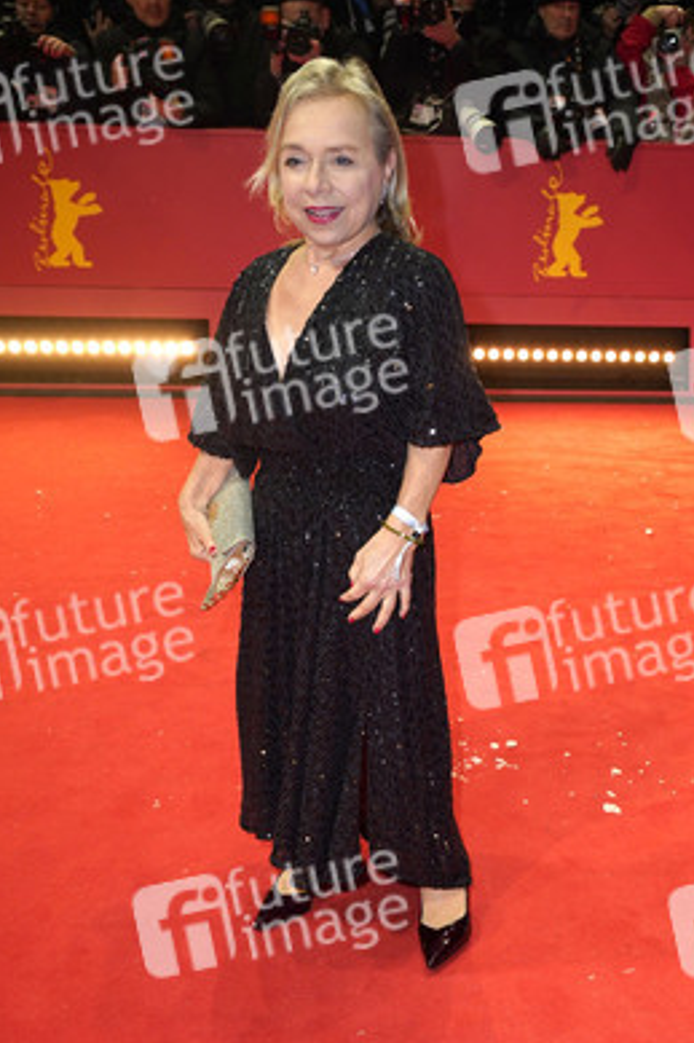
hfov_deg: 35.9
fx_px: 1071
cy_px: 512
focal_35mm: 37
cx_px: 348
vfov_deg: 51.9
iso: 800
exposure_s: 1/160
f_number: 5.6
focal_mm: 36
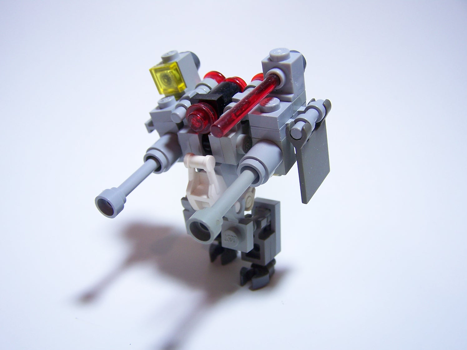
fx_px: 513
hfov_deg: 49.0
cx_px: 234
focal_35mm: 38
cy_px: 175
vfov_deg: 37.7
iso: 80
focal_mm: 6.3
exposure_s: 1/40
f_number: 2.8
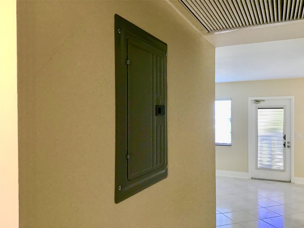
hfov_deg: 58.4
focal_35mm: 31
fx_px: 272
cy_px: 114
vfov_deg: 45.4
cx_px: 152
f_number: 2.4
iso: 40
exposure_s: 1/30
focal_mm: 3.3
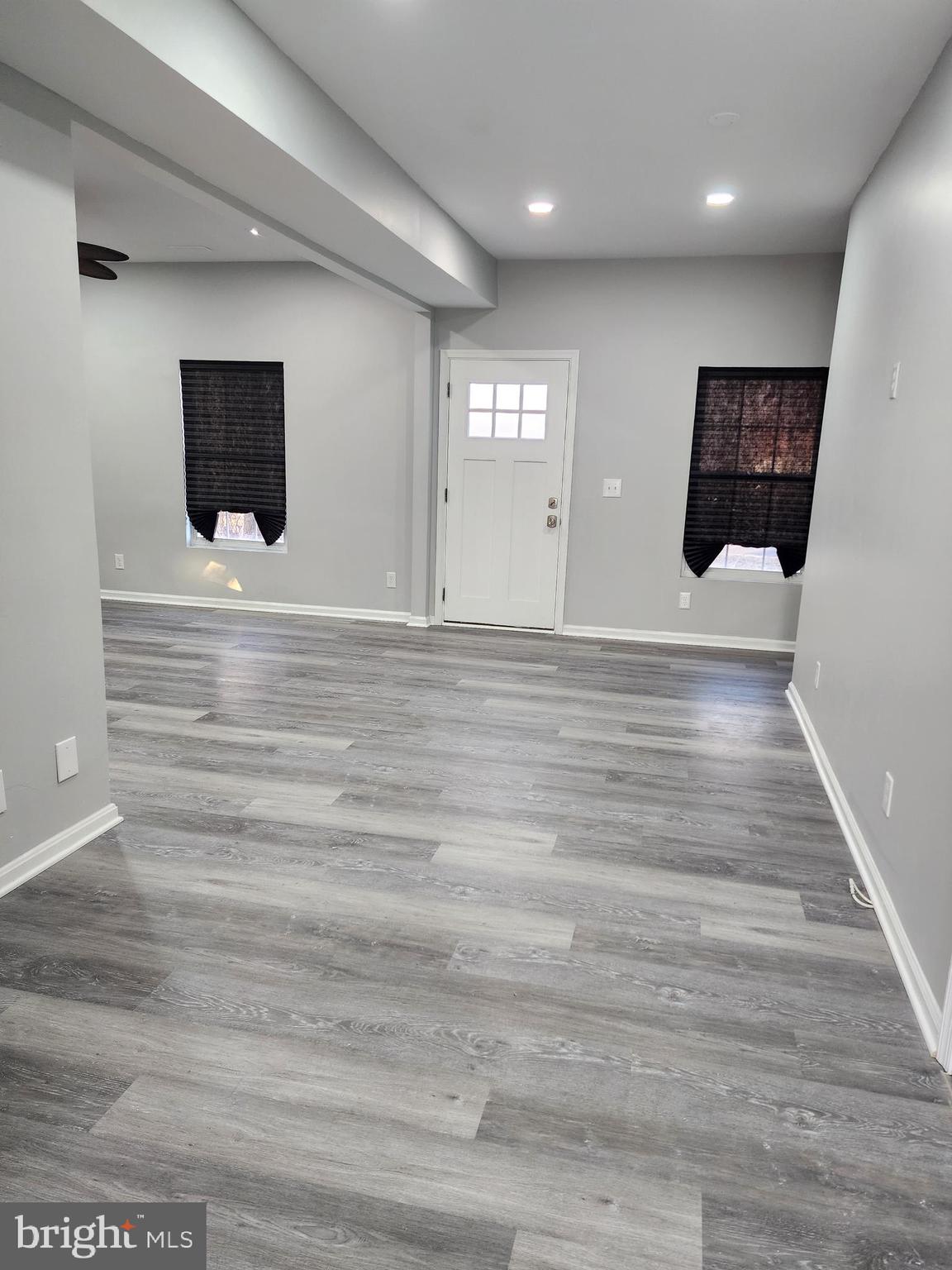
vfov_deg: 73.9
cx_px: 476
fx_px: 843
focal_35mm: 23
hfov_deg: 58.9
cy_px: 635
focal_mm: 6.4
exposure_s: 1/120
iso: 400
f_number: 1.8
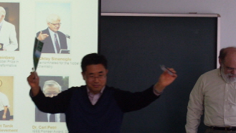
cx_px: 80
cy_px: 111
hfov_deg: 17.4
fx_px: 770
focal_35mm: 123
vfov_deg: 9.8
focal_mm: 13
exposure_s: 1/60
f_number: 3.2
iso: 160
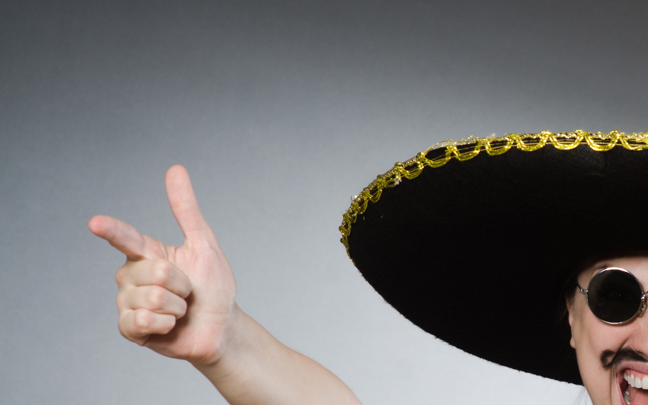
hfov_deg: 8.0
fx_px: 4609
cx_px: 638
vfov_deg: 5.0
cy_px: 363
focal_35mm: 261
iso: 100
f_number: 8
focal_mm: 85
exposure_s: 1/200
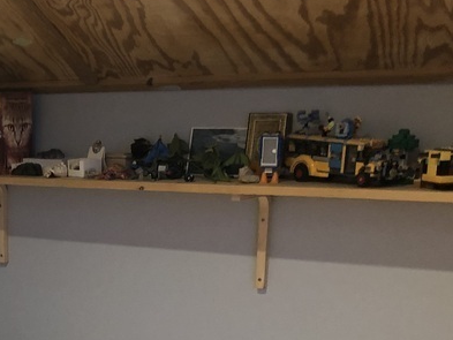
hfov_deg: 25.5
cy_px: 388
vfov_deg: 19.2
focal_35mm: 73
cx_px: 12
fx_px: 956
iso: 64
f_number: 1.8
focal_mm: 4
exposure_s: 1/17
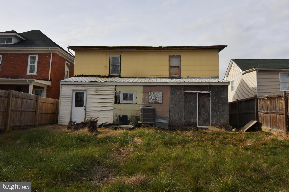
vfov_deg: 53.1
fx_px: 193
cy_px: 96
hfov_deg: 73.8
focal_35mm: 24
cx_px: 144
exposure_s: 1/800
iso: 250
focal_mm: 16
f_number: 14
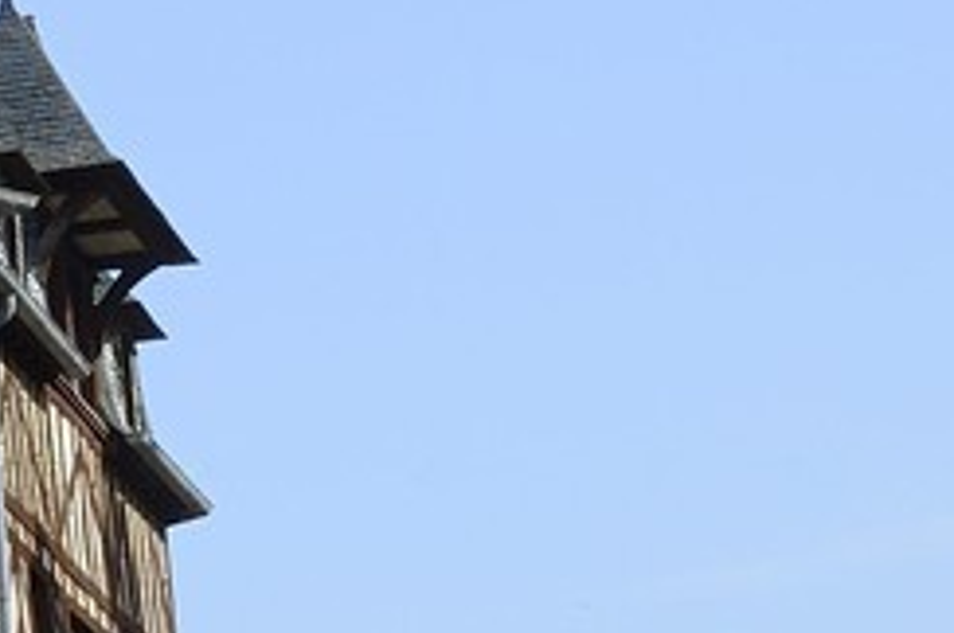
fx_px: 5558
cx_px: -1787
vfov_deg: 6.5
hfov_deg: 8.4
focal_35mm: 210
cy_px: 404
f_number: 11
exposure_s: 1/250
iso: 200
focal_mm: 32
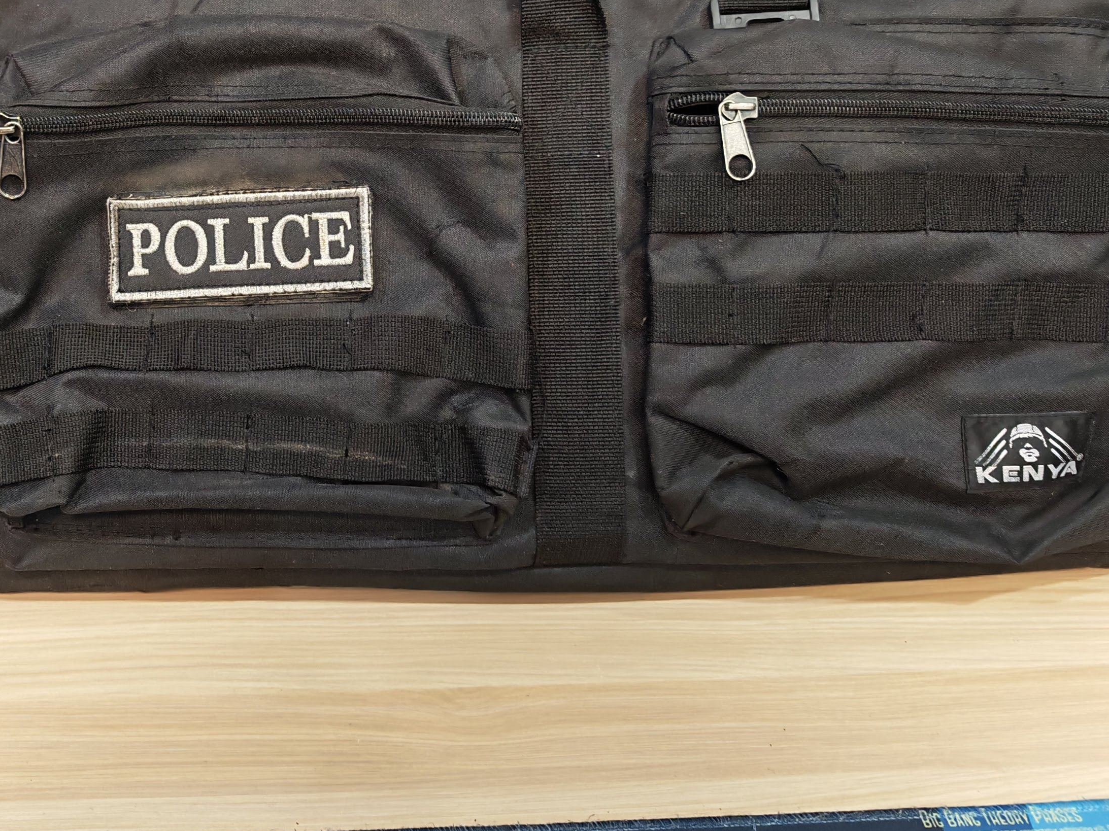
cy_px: 210
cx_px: 218
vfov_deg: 31.6
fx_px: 1441
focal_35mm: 45
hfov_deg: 40.3
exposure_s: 1/50
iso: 400
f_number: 2
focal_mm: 6.83
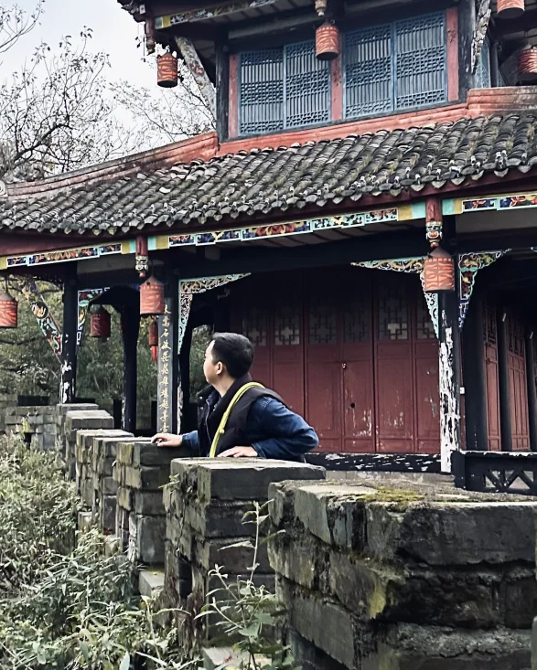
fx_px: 913
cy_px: 337
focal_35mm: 46
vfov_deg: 40.3
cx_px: 190
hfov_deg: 32.6
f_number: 1.78
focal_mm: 6.86
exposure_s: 1/56
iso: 1000
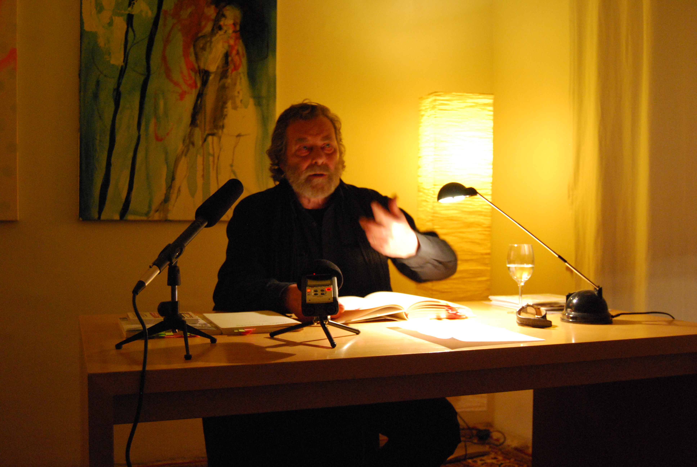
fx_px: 756
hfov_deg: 49.5
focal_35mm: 39
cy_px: 234
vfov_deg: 34.3
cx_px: 348
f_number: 4.2
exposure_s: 1/20
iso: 1600
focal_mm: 26
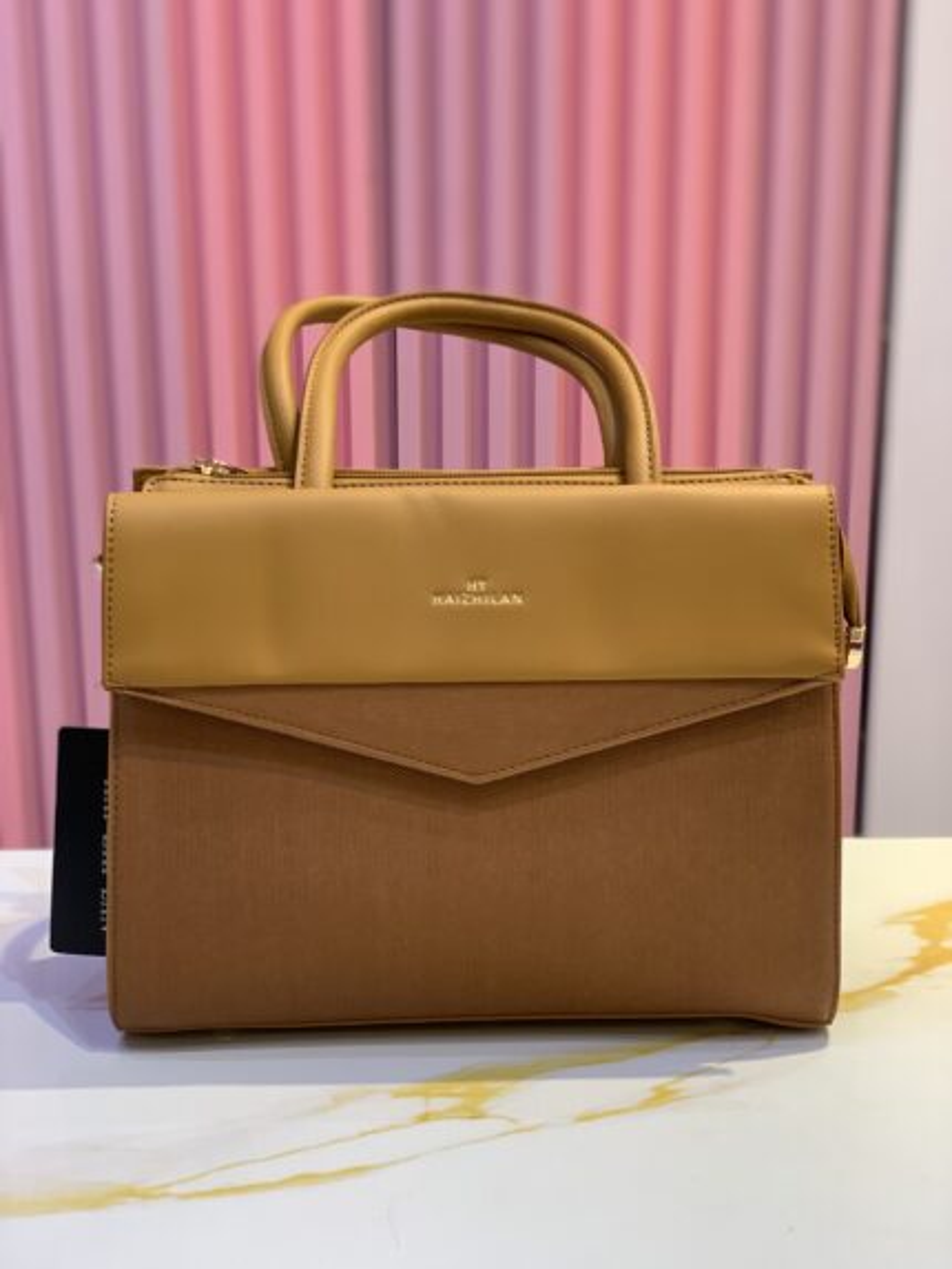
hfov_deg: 28.0
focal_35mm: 52
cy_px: 634
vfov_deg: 36.8
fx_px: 1906
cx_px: 476
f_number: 2.4
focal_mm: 6
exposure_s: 1/50
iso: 64
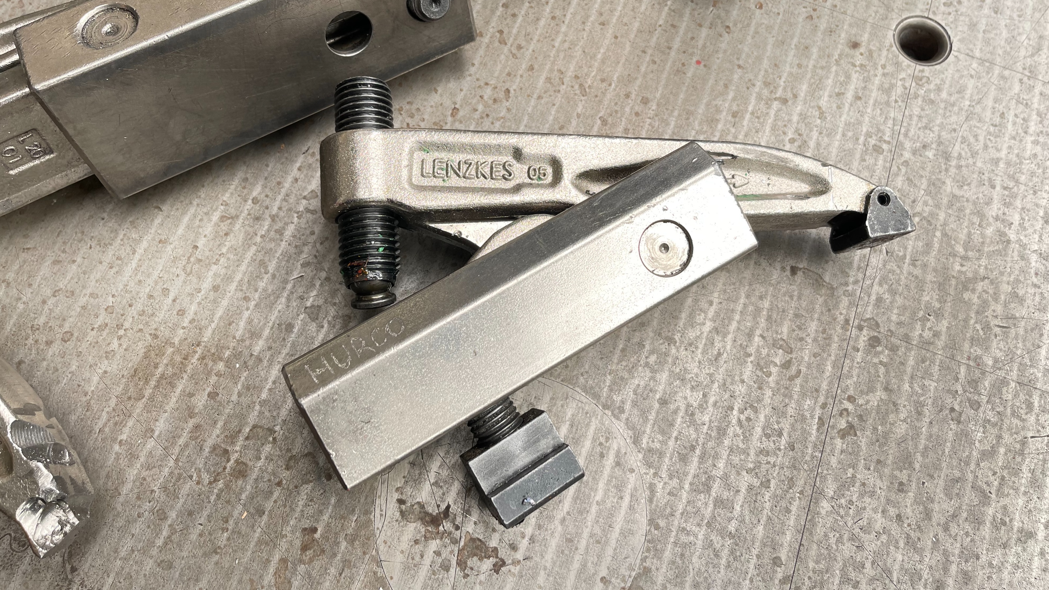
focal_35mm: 29
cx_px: 535
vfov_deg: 40.0
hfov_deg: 66.1
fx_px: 807
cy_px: 233
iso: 40
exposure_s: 1/121
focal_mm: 5.1
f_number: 1.6
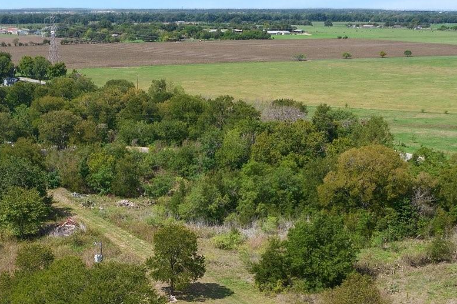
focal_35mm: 58
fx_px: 736
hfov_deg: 34.4
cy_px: 272
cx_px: 186
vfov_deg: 22.8
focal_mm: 8.38
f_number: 2.8
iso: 100
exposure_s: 1/1250
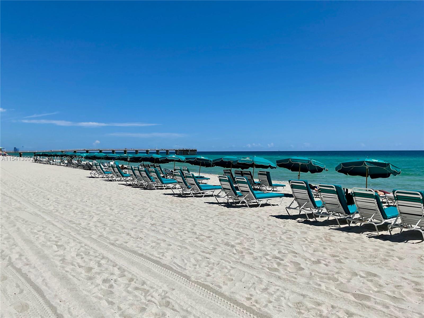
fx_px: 355
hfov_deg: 61.7
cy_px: 159
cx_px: 212
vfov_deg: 48.2
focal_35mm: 29
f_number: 1.8
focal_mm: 3
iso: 20
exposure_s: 1/4785
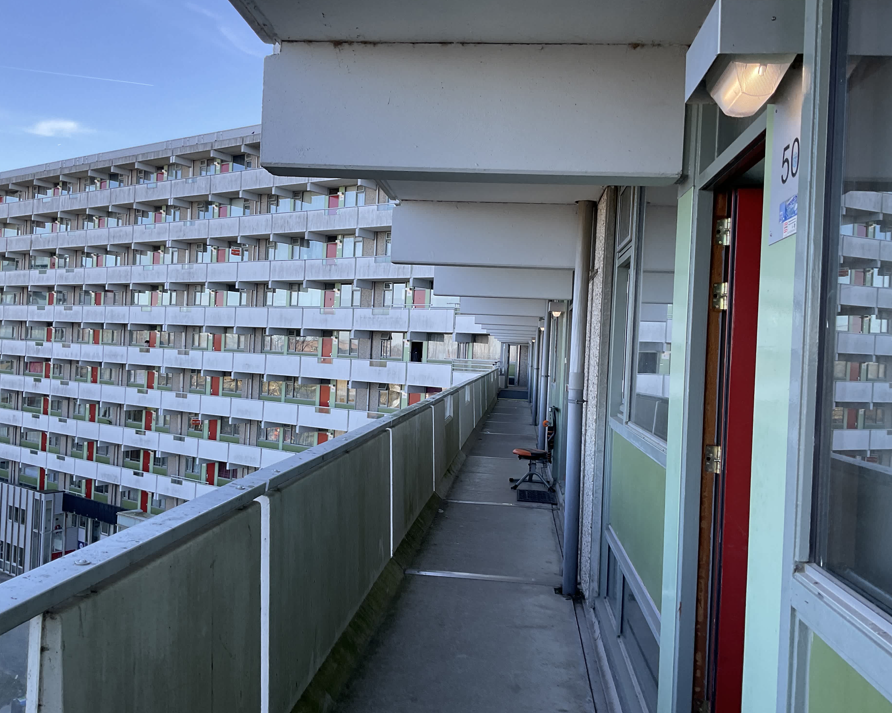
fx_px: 818
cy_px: 348
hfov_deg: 57.2
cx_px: 443
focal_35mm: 31
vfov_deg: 47.1
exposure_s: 1/231
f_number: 1.8
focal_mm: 3
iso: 16
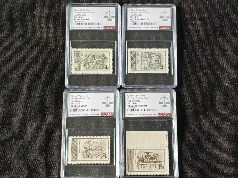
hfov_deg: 27.4
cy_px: 89
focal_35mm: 71
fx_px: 488
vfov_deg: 20.7
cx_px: 119
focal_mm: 4.94
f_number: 1.5
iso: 80
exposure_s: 1/107
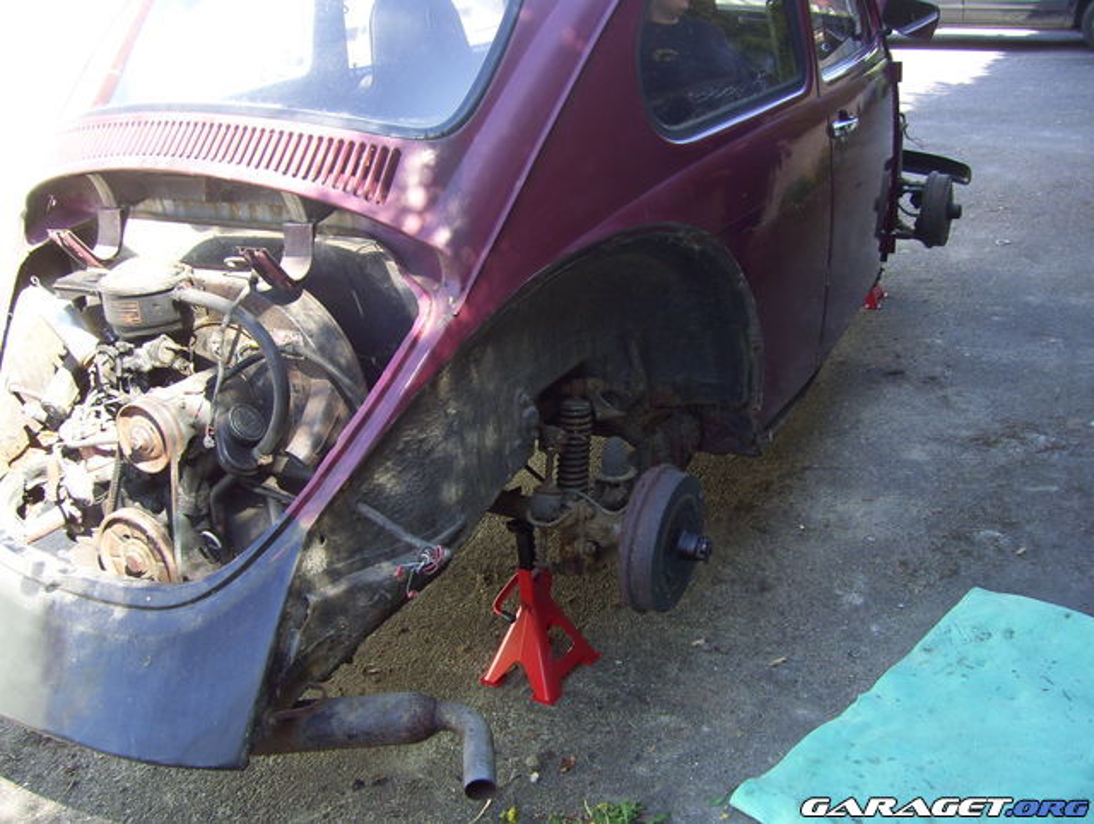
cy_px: 412
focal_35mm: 36
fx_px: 1139
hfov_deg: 51.3
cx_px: 547
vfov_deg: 39.8
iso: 80
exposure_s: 1/100
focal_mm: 6
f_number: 2.7
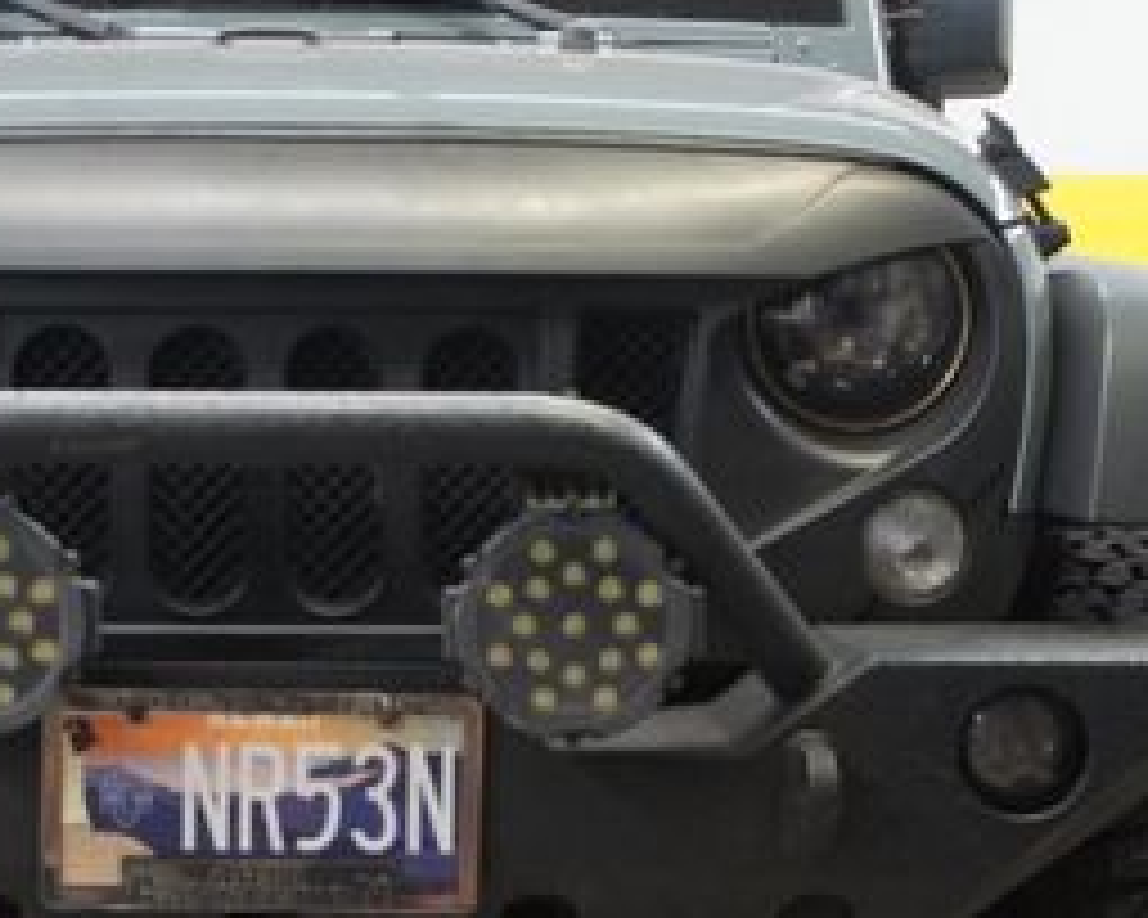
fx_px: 2758
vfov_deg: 18.9
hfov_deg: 23.3
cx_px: 297
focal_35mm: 81
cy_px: 594
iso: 1000
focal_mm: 23
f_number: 4
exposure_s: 1/40
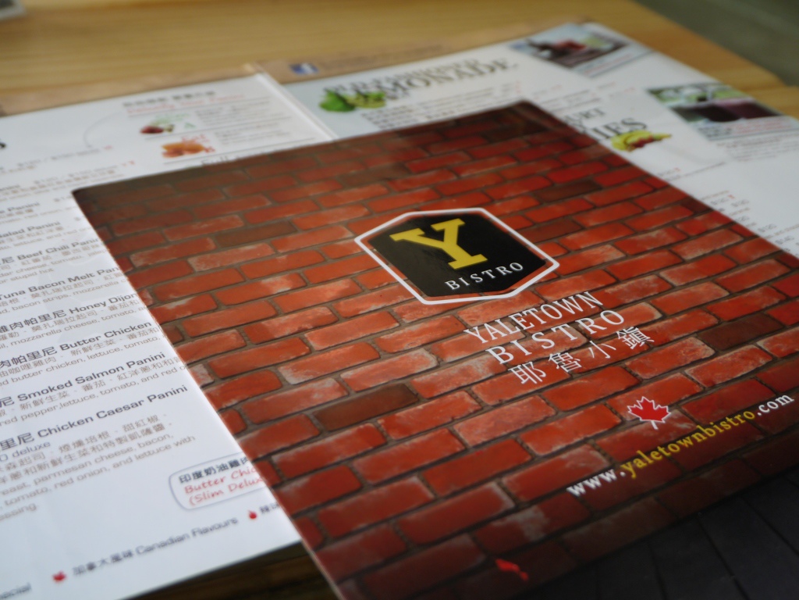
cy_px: 300
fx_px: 969
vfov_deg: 34.3
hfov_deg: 44.8
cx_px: 400
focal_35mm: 42
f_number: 4.6
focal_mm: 21
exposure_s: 1/60
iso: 250
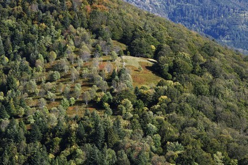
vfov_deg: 8.3
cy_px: 82
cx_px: 124
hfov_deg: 12.5
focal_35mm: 165
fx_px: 1137
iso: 200
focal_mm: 165
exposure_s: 1/250
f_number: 8
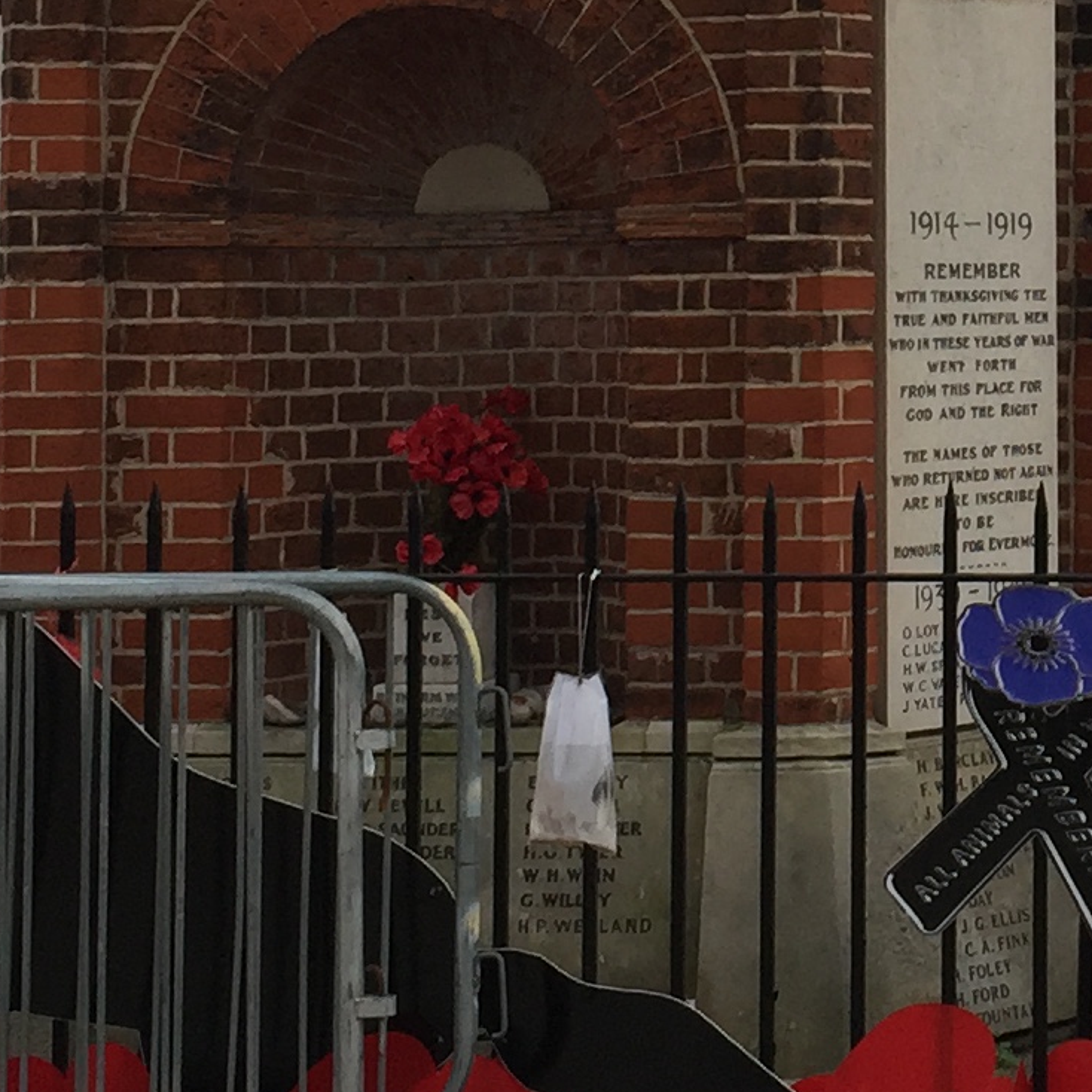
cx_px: 1278
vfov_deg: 15.1
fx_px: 4069
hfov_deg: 14.8
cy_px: 54
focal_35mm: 114
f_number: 2.2
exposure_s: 1/807
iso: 32
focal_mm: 4.15
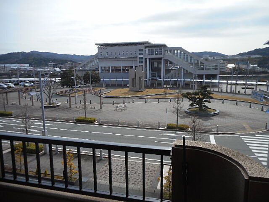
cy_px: 101
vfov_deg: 54.9
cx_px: 134
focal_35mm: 25
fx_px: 194
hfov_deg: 69.4
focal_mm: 4.5
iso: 80
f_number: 3.7
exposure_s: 1/800
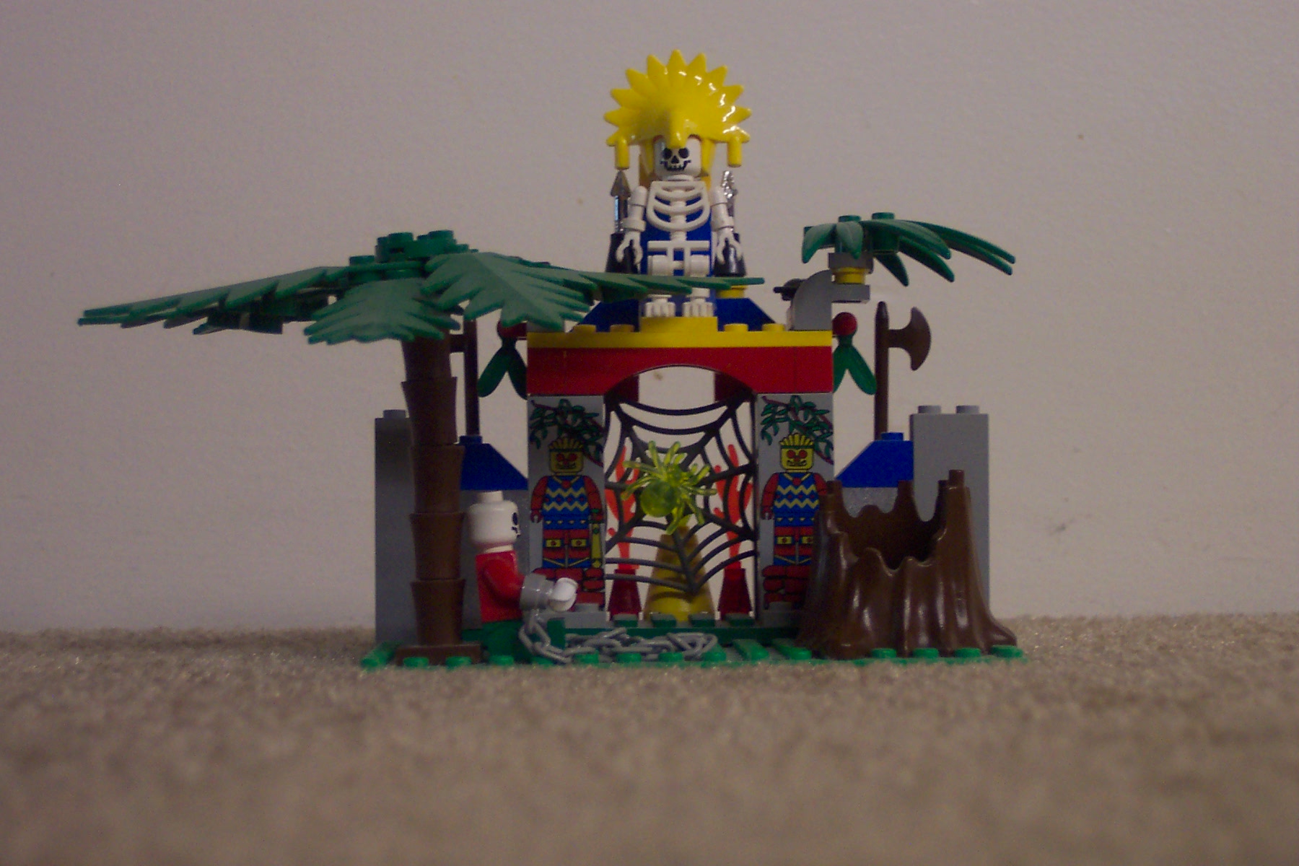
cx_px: 650
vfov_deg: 17.9
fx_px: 2742
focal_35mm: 76
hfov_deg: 26.7
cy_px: 433
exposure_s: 1/8
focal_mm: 16
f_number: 4
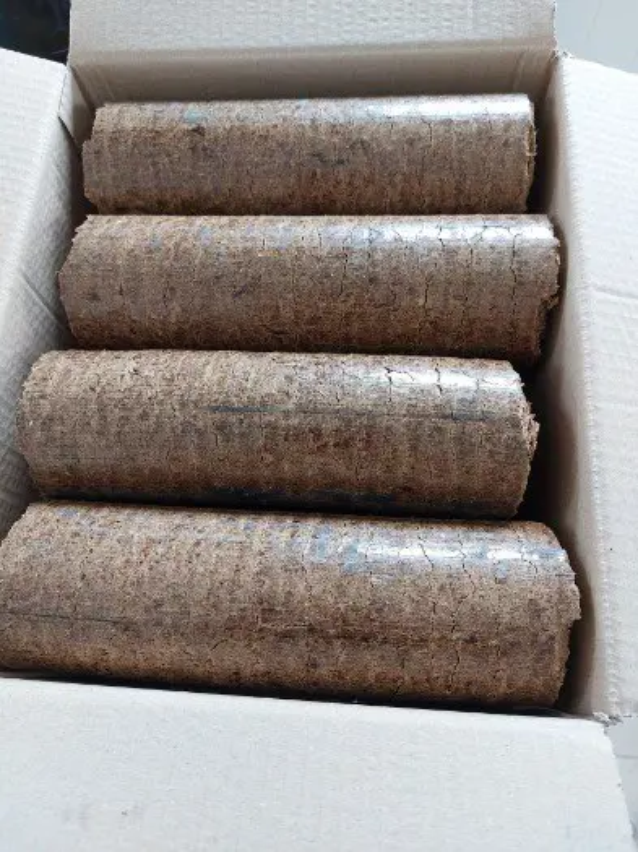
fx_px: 615
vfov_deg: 69.4
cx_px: 319
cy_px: 426
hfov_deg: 54.8
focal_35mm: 25
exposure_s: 1/50
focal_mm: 5.23
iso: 250
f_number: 1.8
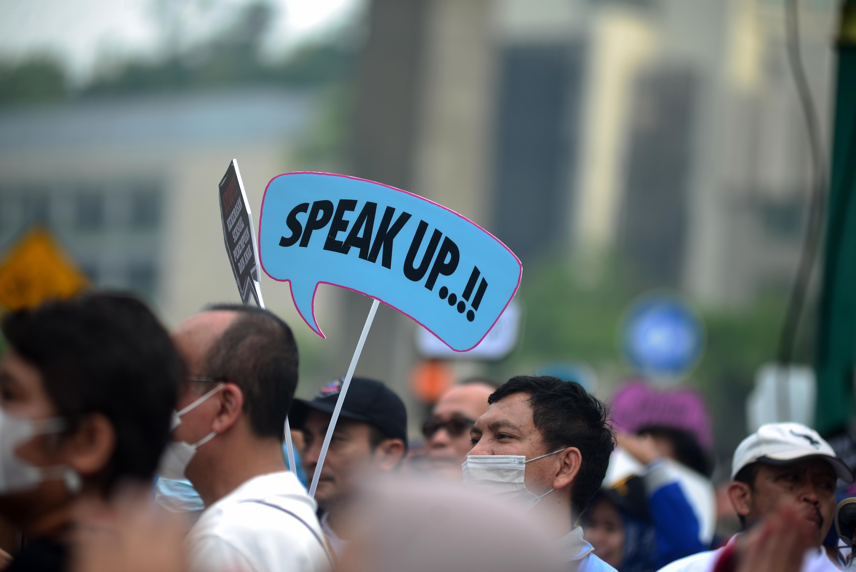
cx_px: 428
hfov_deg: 10.3
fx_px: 4757
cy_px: 286
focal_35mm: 200
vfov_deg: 6.9
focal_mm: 200
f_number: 3.2
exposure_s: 1/250
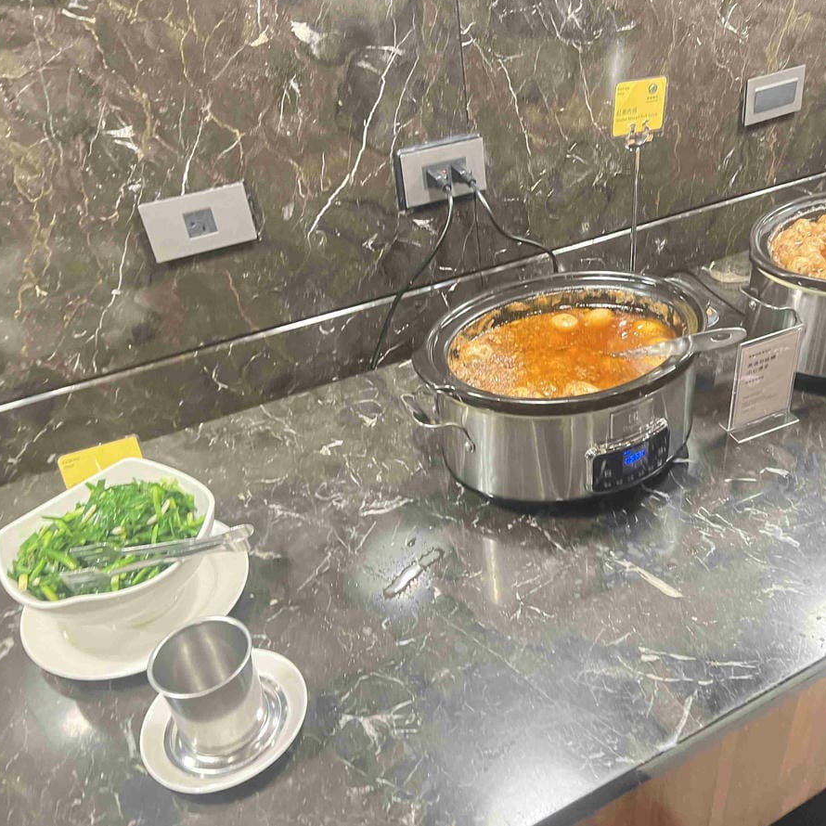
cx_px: 549
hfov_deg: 51.6
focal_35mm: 31
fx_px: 837
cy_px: 411
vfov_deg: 52.5
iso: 400
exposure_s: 1/40
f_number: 1.5
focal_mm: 5.7
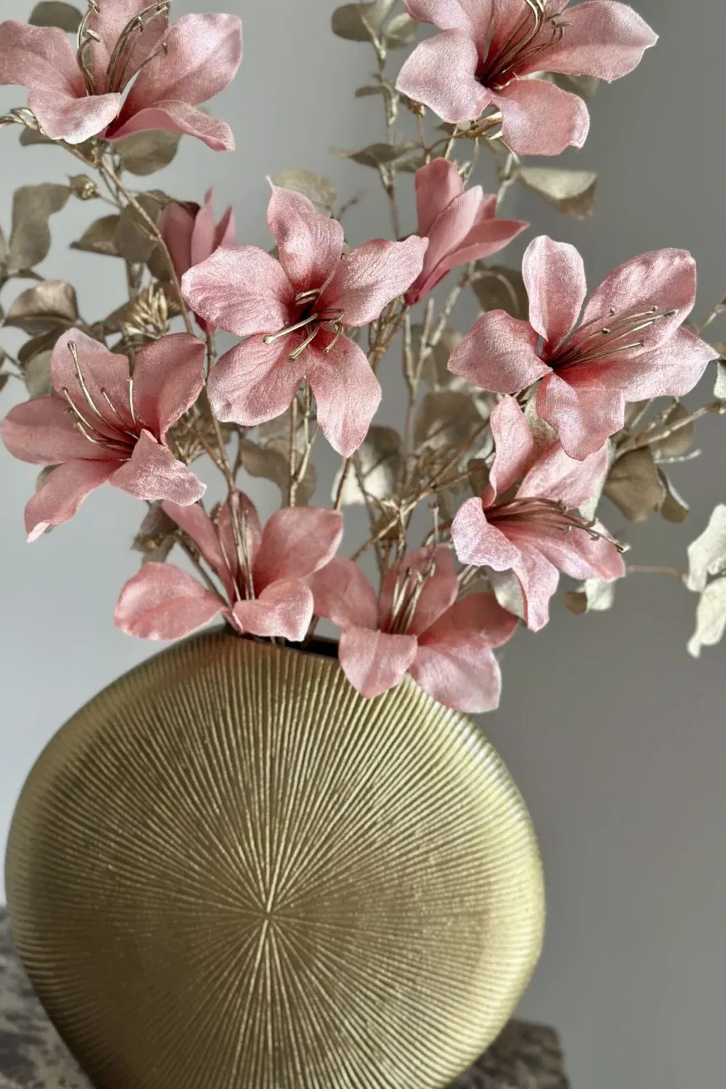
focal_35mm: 50
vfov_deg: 39.6
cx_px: 338
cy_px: 544
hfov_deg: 27.0
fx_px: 1513
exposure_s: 1/136
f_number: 1.78
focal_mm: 6.86
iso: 80
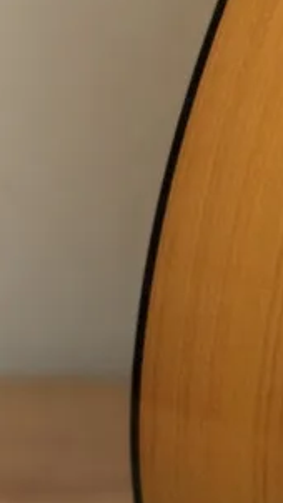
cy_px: -248
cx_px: 791
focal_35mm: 246
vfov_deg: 8.6
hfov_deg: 4.8
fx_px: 3281
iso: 800
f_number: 5
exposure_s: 1/80
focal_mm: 43.9
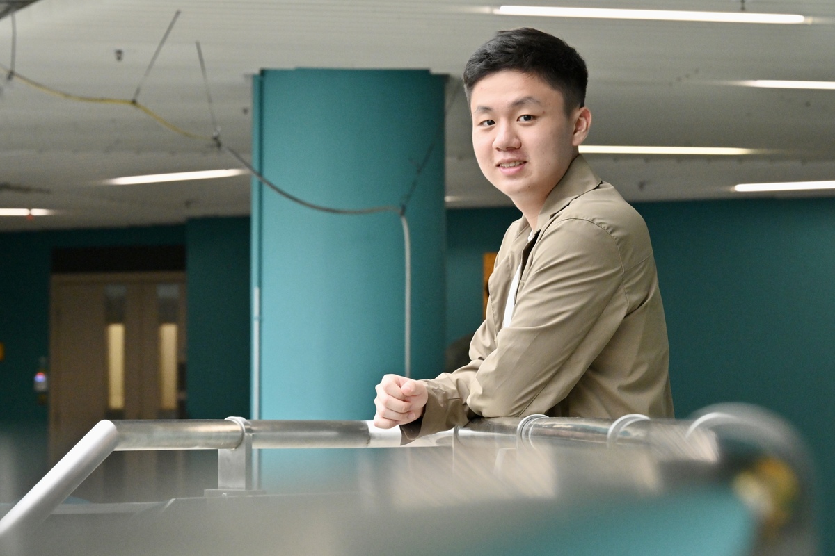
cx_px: 418
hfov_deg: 17.1
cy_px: 278
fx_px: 2783
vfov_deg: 11.4
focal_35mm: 120
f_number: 10
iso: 2500
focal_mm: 120
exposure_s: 1/200
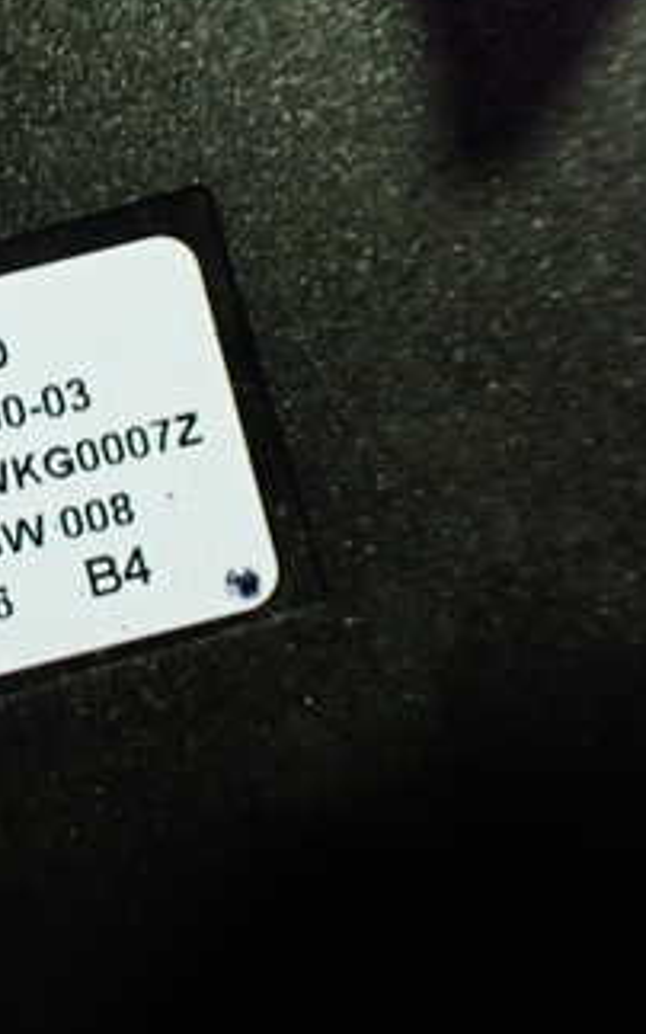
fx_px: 1661
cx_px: -147
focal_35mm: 59
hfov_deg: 20.5
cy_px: 467
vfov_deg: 34.5
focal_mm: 5.4
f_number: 2.3
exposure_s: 1/125
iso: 640
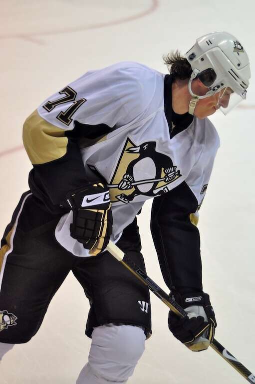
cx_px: 128
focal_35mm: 75
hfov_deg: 18.2
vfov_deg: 27.0
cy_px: 192
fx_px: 798
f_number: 2
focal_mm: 50
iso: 400
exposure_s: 1/1250
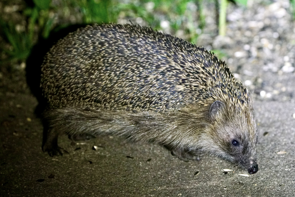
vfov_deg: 4.1
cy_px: 98
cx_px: 148
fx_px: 2720
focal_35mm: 332
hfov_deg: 6.2
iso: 6400
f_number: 6.3
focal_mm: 332
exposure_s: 1/40
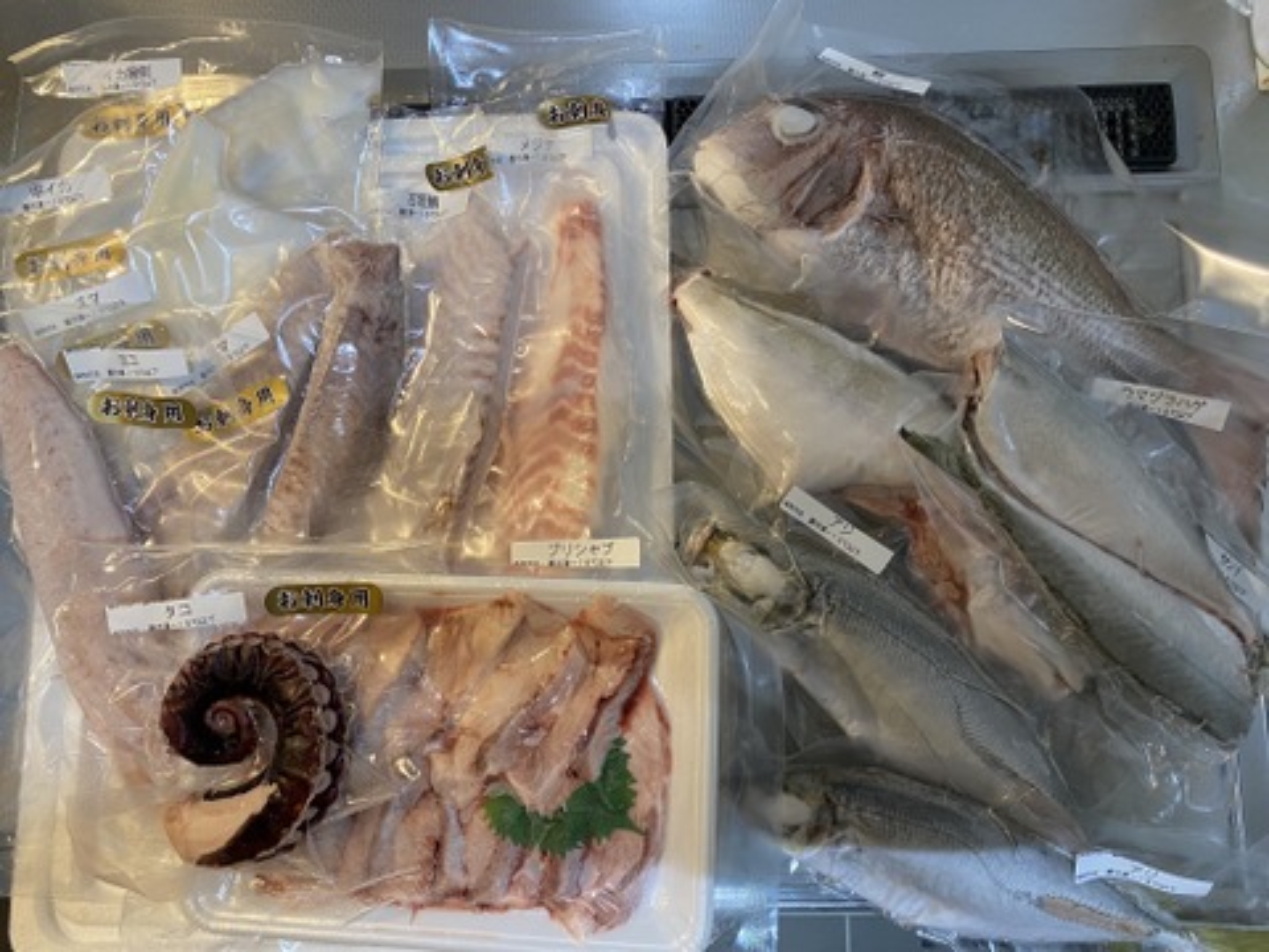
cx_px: 634
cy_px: 476
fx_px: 953
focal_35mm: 26
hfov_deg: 67.3
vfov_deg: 53.1
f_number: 1.8
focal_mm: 4.25
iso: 125
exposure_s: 1/62
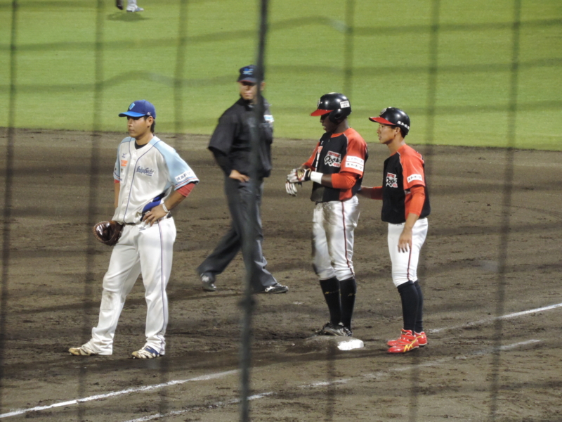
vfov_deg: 3.4
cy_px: 211
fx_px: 7062
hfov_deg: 4.6
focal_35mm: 435
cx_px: 281
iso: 800
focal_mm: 77.5
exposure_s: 1/40
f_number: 4.9
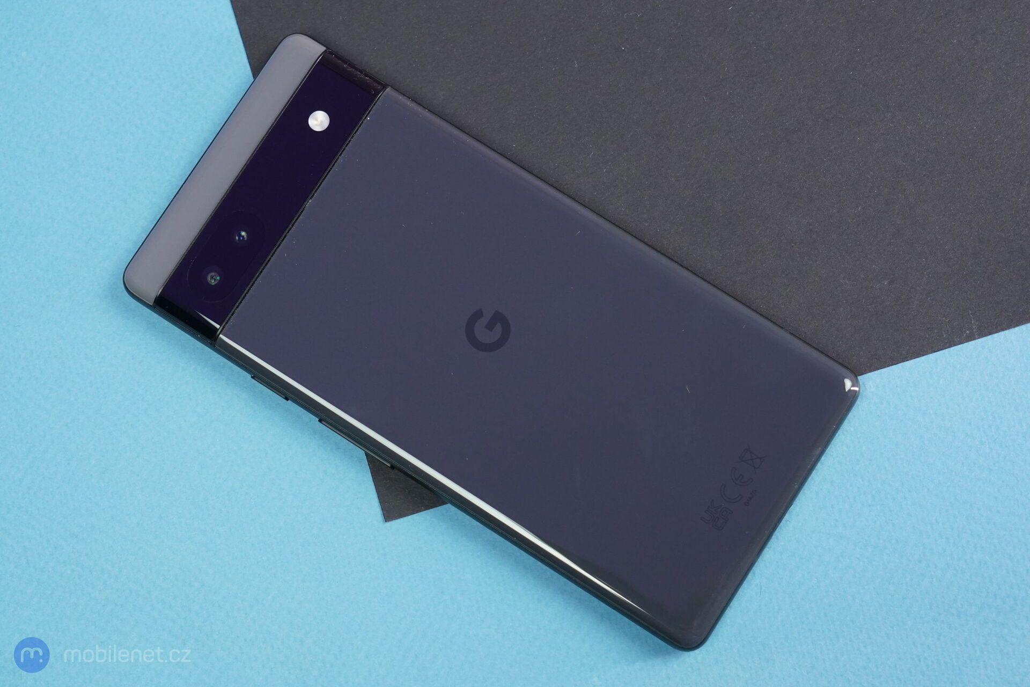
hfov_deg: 39.6
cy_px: 344
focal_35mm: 50
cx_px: 515
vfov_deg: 27.0
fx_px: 1430
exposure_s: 1/160
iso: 2500
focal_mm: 50
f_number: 7.1
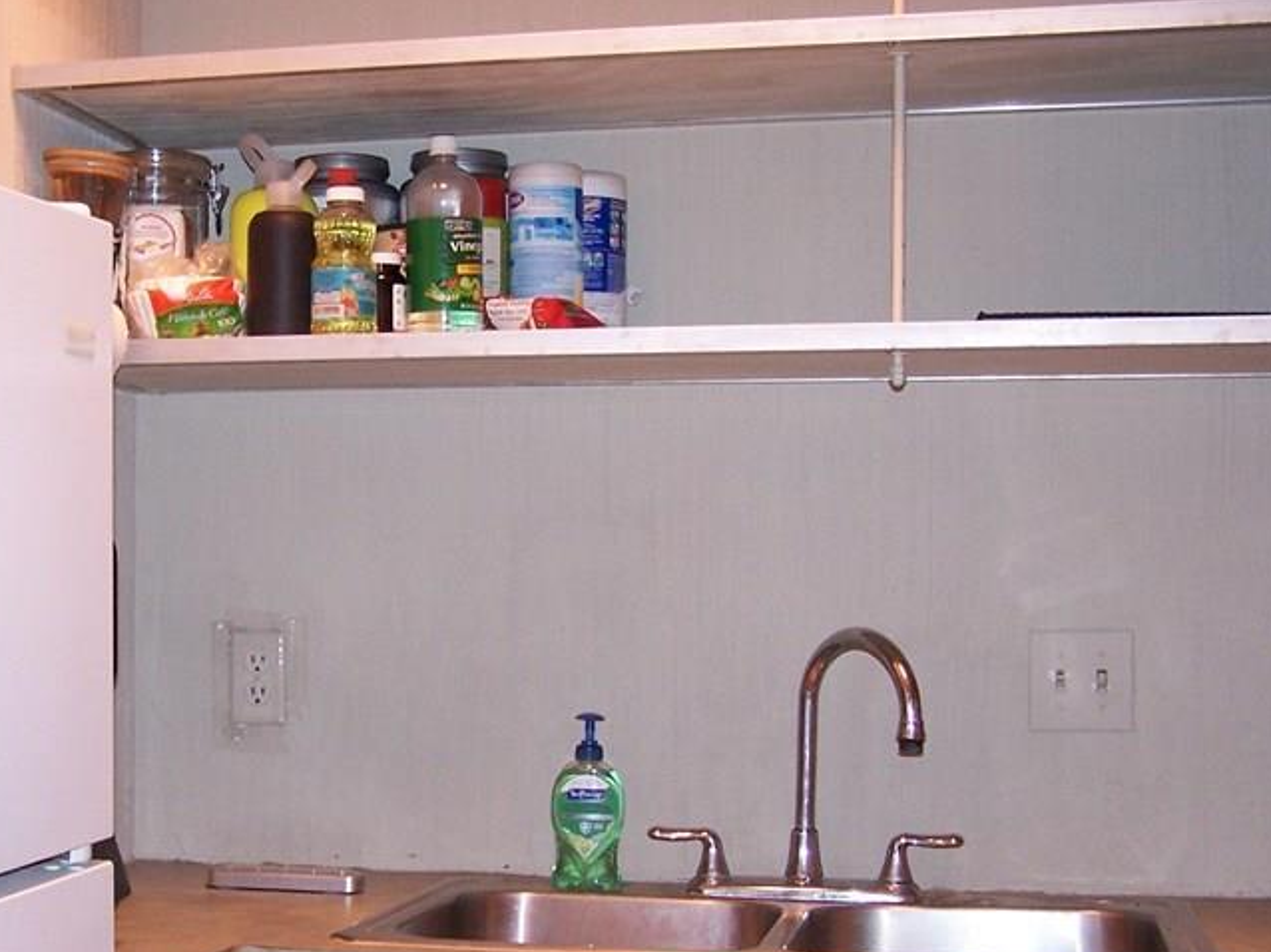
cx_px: 390
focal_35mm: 61
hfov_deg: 31.4
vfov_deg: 24.0
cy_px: 562
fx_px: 2239
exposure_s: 1/60
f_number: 2.8
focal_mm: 6.3
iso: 140
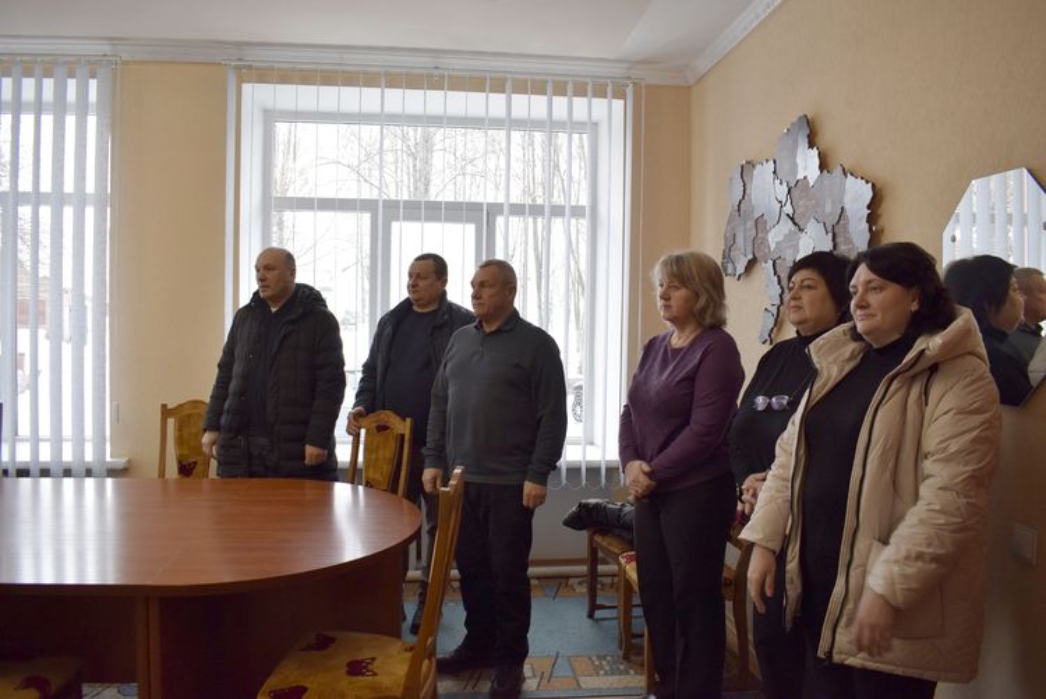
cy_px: 350
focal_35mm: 27
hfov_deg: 67.4
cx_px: 523
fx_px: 785
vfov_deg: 48.0
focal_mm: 18
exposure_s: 1/100
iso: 800
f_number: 5
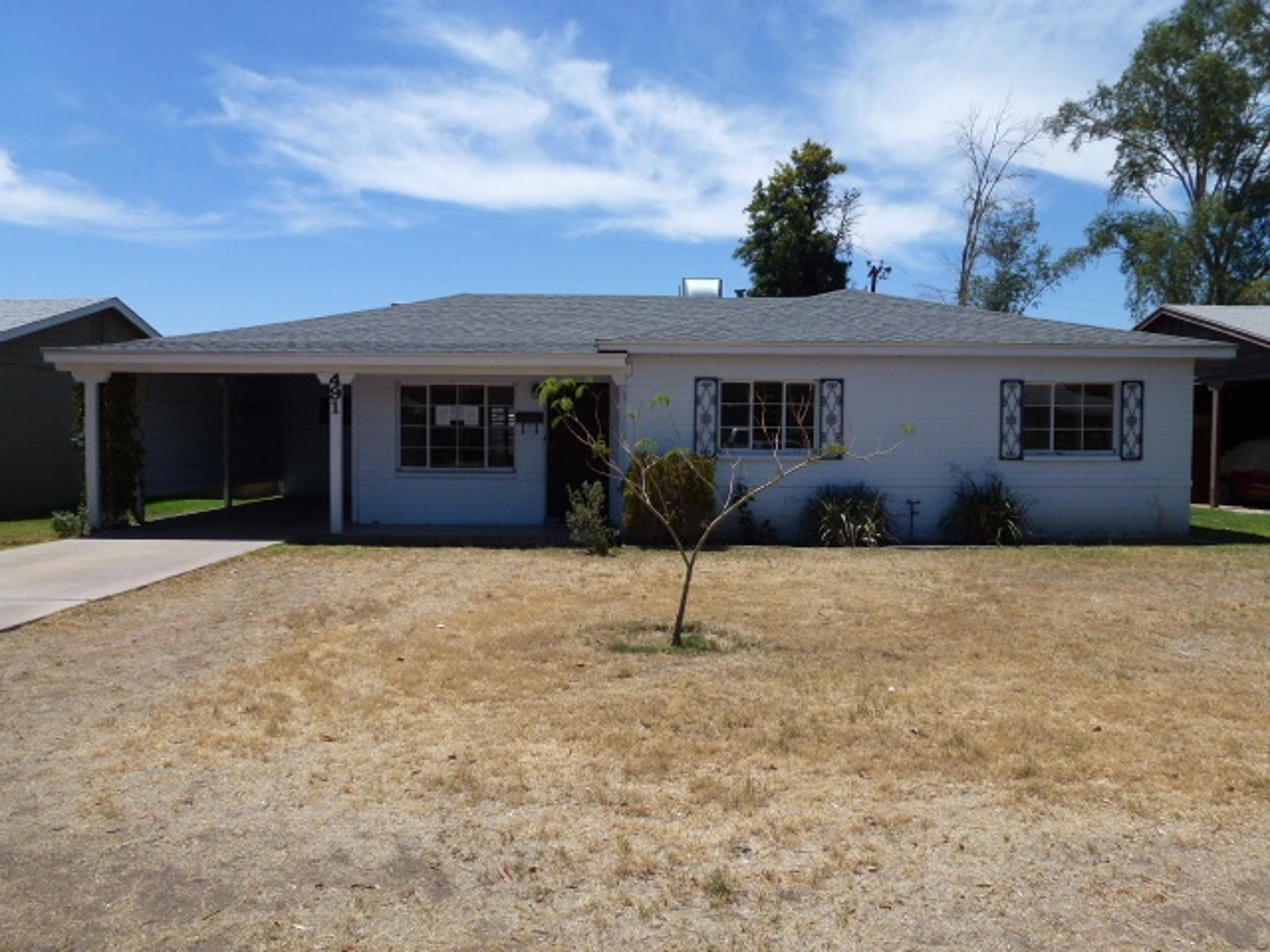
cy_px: 476
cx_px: 635
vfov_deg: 56.8
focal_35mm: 24
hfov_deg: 71.6
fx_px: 881
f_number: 4
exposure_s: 1/1300
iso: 100
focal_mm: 4.3
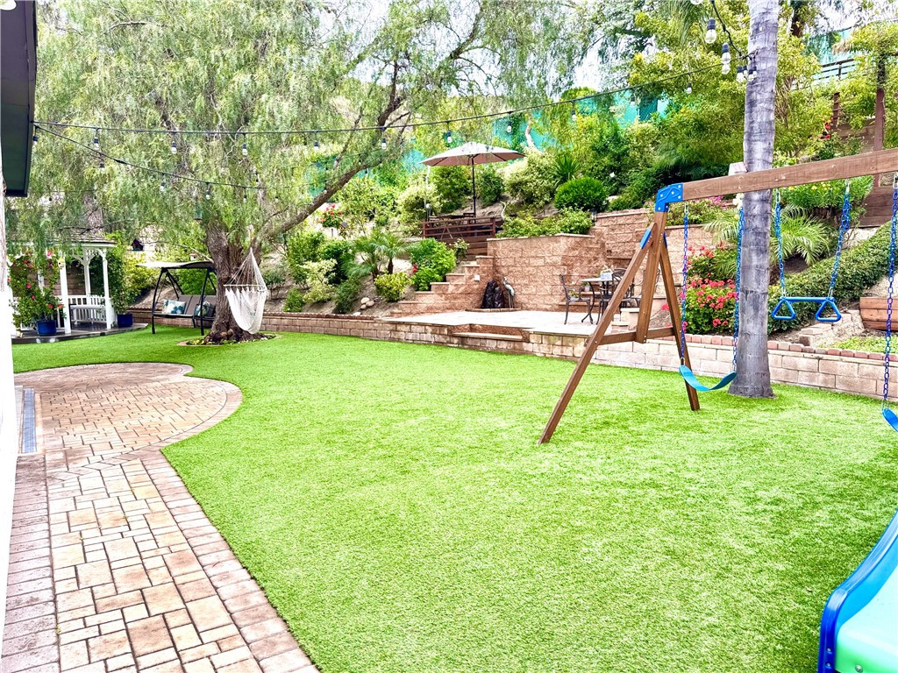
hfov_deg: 71.6
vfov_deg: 56.8
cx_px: 449
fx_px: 623
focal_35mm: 24
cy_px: 336
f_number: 1.78
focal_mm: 6.76
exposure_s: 1/266
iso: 64
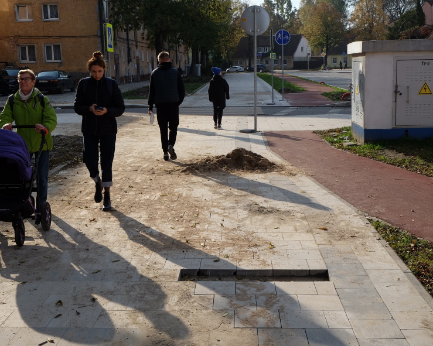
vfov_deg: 31.4
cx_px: 226
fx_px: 615
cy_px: 175
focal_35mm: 48
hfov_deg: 38.8
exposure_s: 1/125
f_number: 11
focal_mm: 27.7
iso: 200
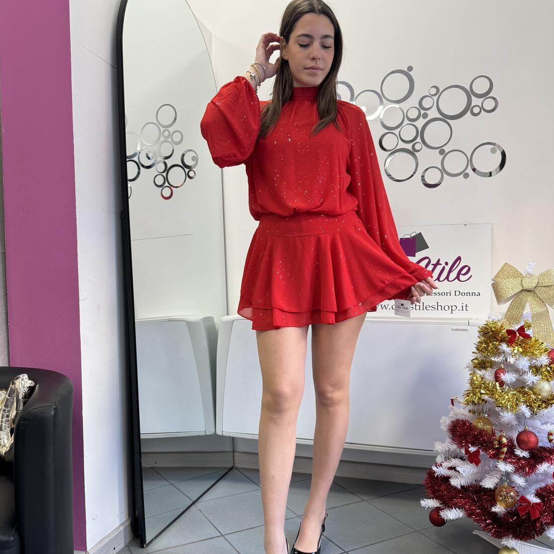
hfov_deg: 55.6
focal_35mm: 29
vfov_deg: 55.4
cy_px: 316
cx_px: 283
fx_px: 525
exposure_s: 1/100
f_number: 1.78
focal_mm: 6.76
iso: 100
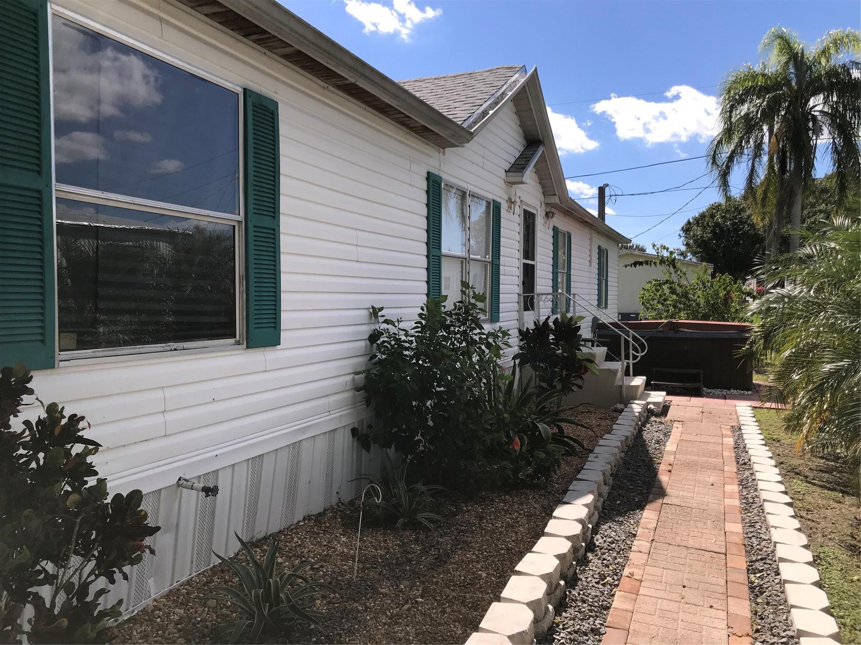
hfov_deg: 63.4
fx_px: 696
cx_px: 430
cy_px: 322
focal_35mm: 28
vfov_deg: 49.7
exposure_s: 1/2591
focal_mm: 3.99
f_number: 1.8
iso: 20
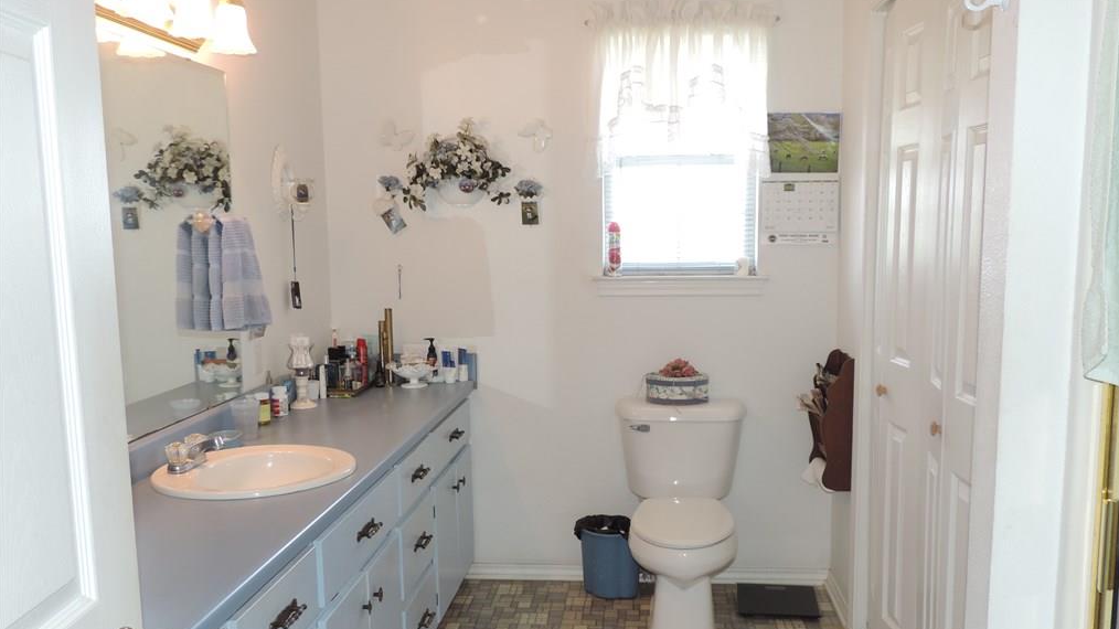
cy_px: 363
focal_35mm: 33
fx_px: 979
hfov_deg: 59.5
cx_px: 562
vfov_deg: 35.5
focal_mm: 5.3
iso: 200
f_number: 3.1
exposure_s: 1/30
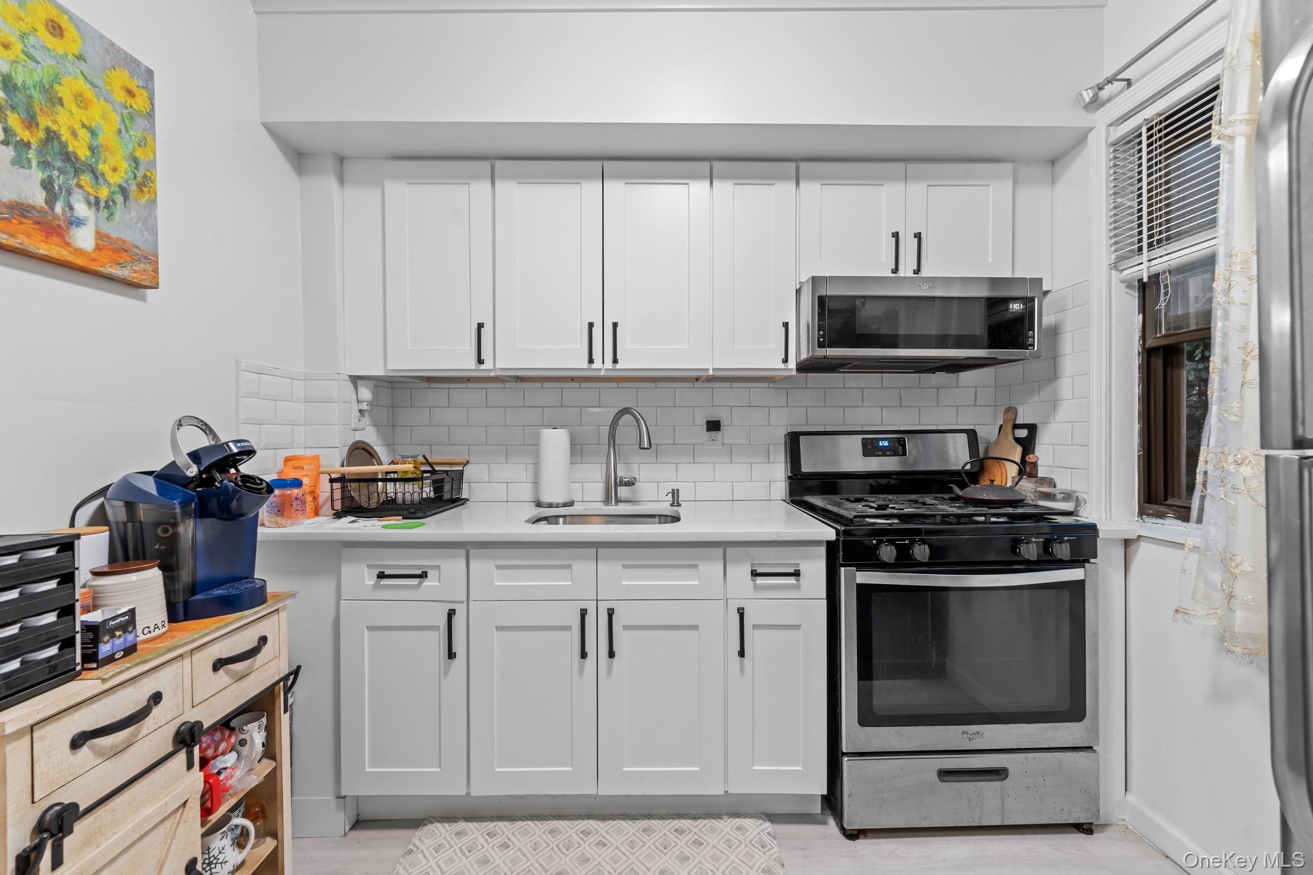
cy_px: 438
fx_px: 511
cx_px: 656
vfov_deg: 81.2
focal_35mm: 14
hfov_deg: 104.3
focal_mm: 14
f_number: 10
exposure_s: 1/1.67
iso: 640
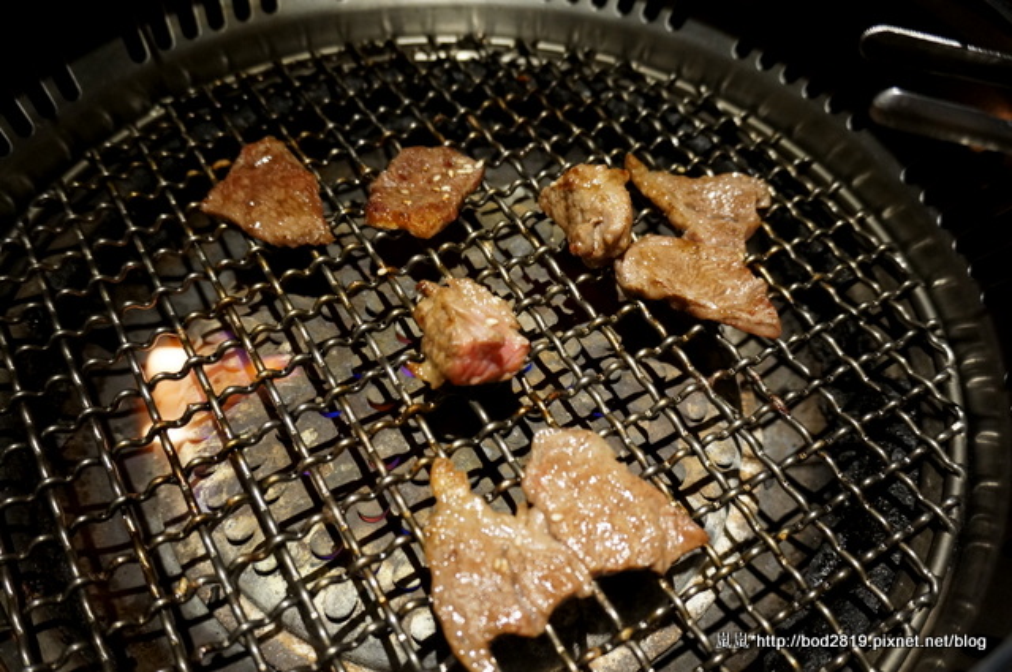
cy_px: 336
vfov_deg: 43.5
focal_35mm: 30
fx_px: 842
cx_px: 506
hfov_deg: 62.0
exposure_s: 1/60
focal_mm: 20
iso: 1000
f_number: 4
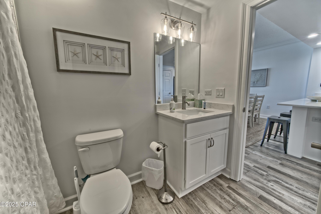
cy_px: 107
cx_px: 160
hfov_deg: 108.3
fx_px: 116
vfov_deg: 85.5
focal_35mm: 13
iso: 200
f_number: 19
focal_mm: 13
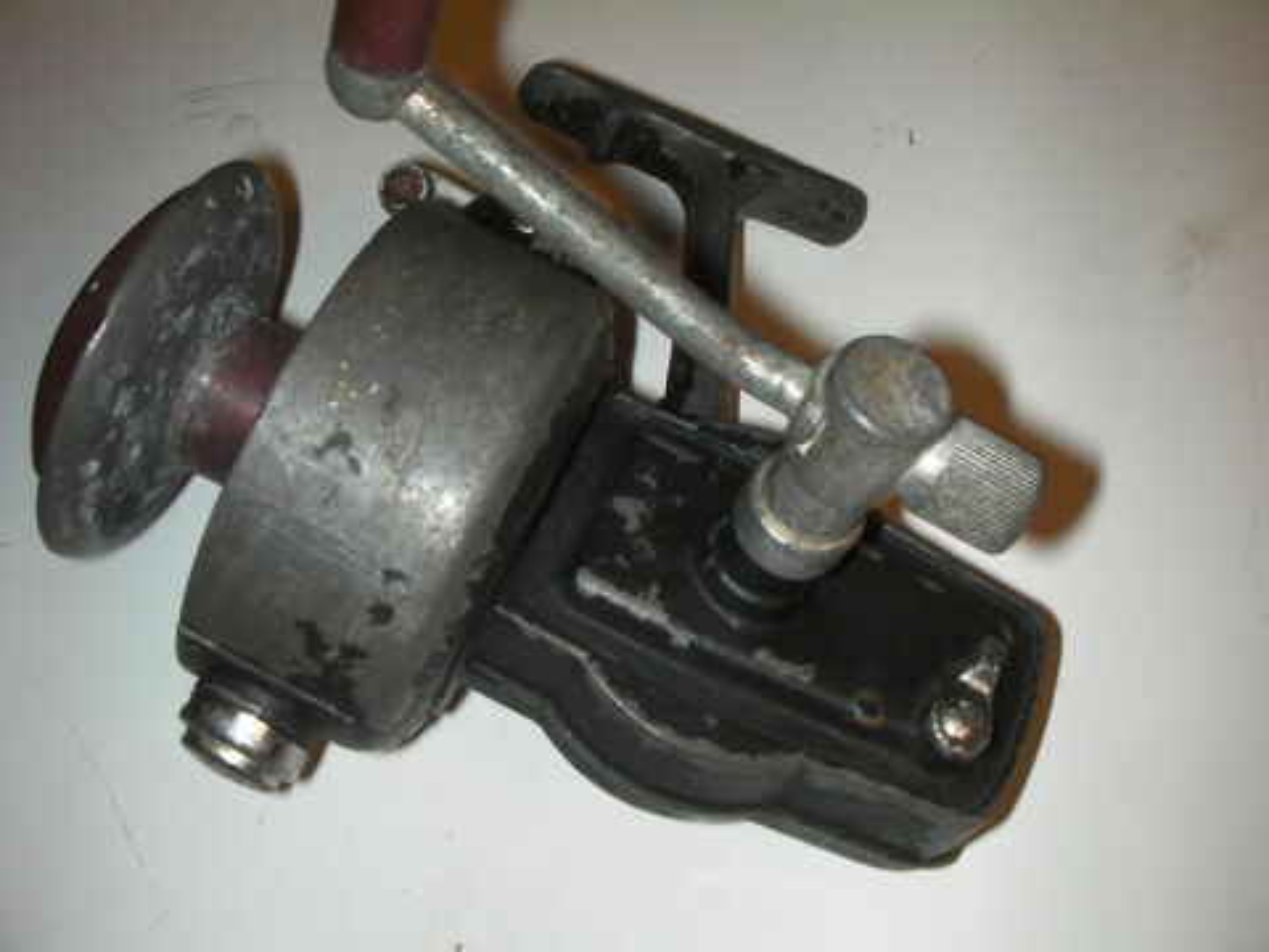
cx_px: 634
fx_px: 1393
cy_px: 476
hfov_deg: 49.0
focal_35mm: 38
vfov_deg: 37.7
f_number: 5.6
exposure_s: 1/30
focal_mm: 6.3
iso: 200
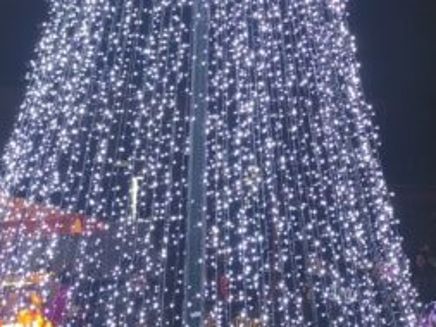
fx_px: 1172
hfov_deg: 20.8
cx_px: 360
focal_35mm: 93
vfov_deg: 15.6
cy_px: -9
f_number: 1.65
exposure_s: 1/50
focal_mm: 6.14
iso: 640
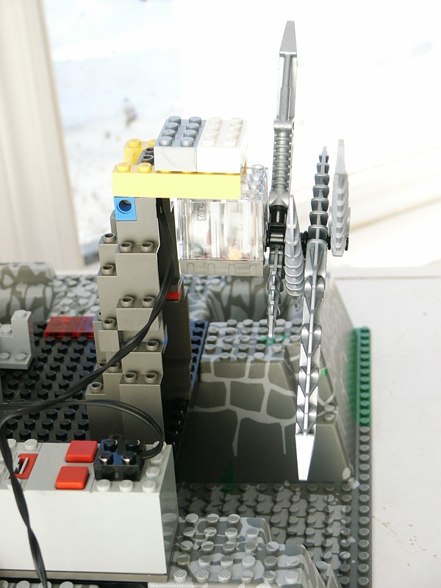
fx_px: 1325
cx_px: 220
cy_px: 294
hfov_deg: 18.9
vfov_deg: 25.0
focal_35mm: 78
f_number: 3.6
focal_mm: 15.48
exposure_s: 1/60
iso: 64
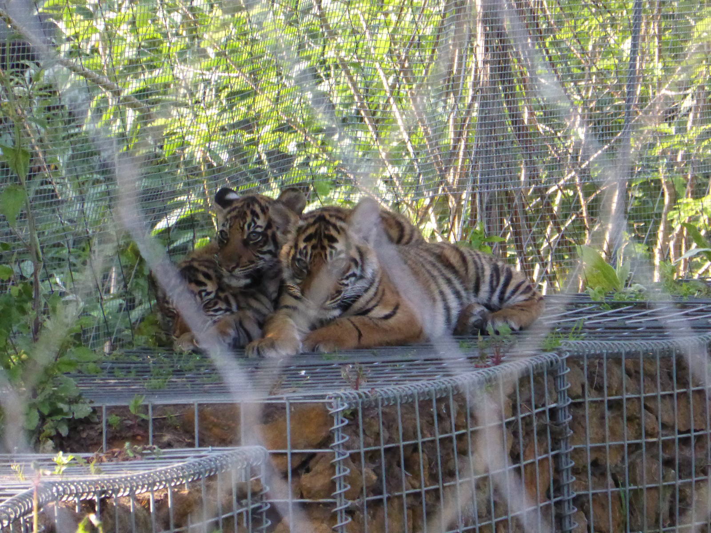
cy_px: 266
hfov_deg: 4.2
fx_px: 9797
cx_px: 356
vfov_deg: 3.1
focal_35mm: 477
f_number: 6.2
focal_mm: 77.4
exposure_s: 1/400
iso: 1600
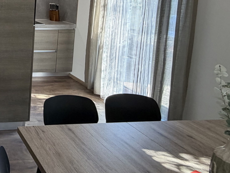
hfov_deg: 37.6
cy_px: 12
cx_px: -51
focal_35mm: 36
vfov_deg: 36.7
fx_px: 239
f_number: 2.2
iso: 200
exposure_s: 1/100
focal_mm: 2.22
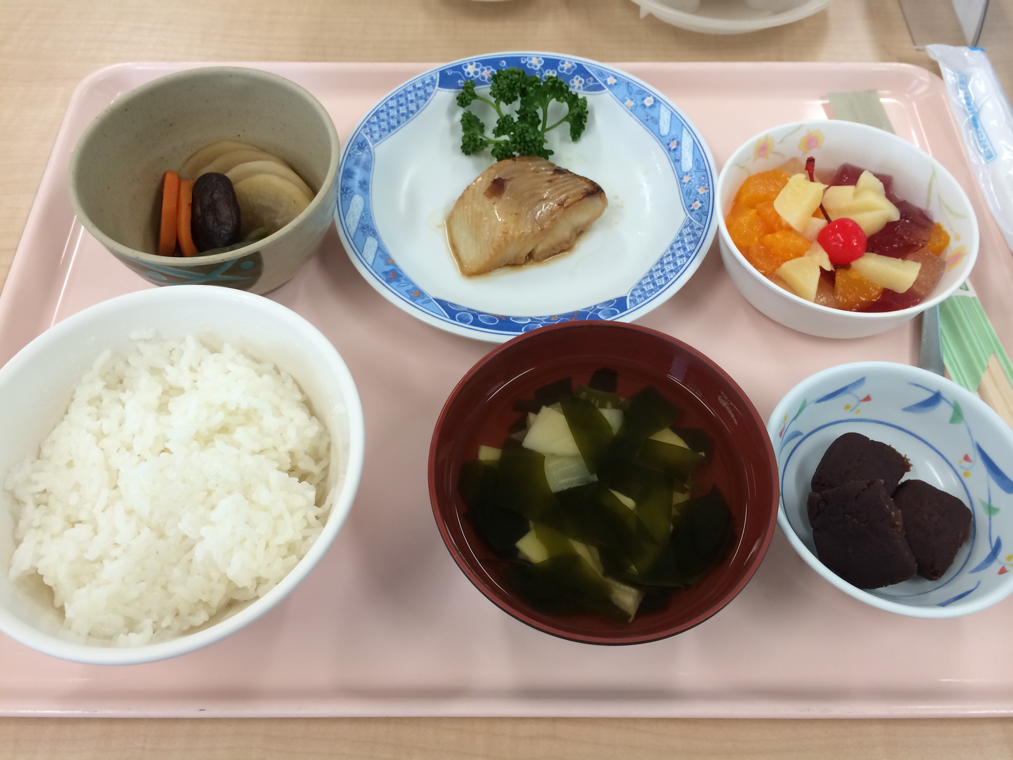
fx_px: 878
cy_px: 380
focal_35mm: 30
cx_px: 506
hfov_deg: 60.0
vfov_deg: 46.8
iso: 40
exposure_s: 1/40
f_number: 2.2
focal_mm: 4.12
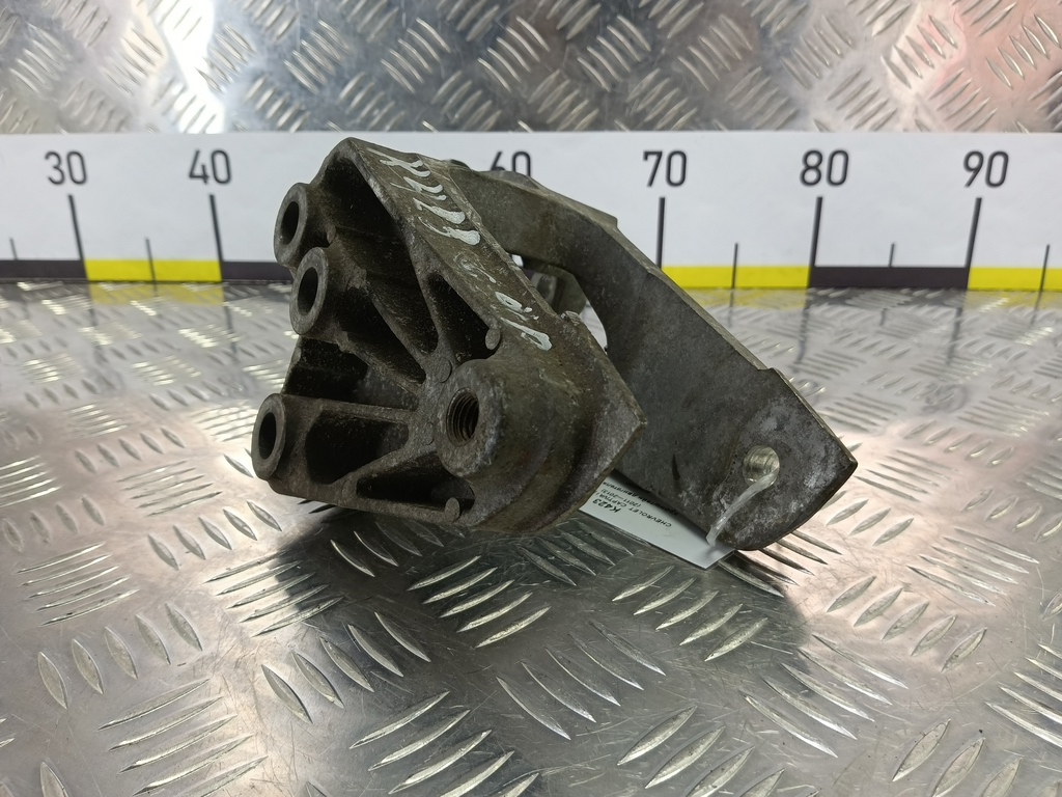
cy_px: 398
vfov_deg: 58.9
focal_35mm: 23
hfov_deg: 73.9
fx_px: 706
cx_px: 531
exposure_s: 1/50
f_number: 1.6
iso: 102
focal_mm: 4.11
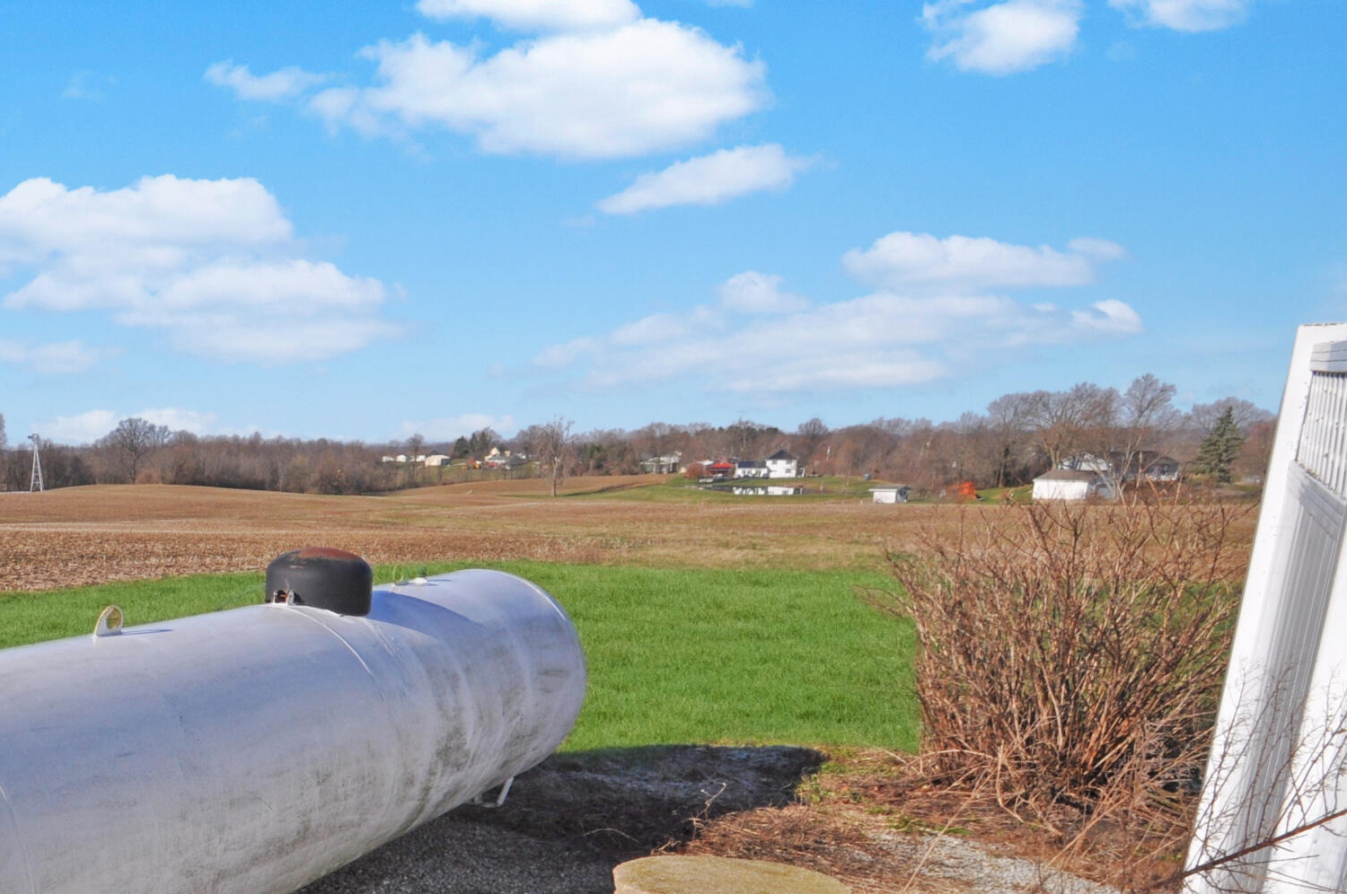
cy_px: 743
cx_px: 67
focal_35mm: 33
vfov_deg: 38.1
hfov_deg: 49.2
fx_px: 1233
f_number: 11
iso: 200
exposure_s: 1/500
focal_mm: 11
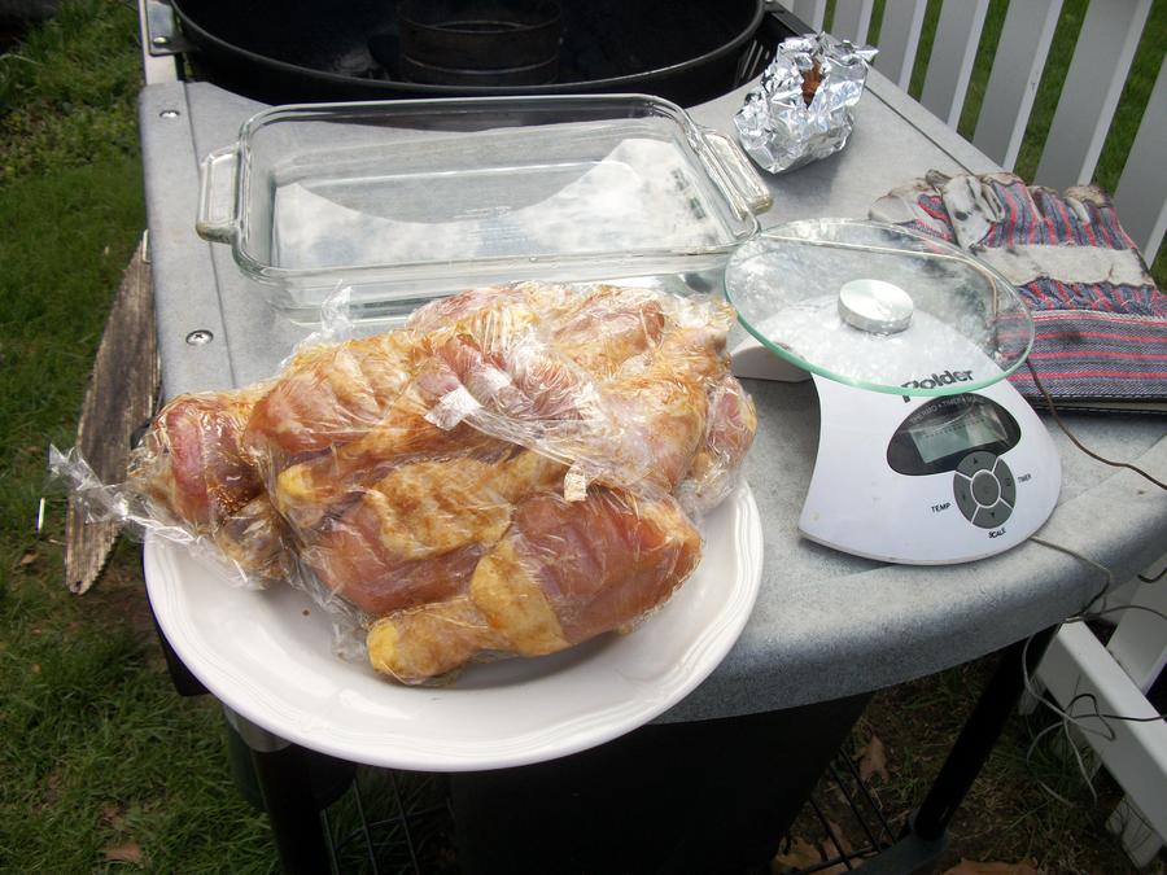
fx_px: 1079
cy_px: 438
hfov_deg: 56.8
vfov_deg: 44.2
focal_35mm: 32
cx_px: 584
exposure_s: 1/80
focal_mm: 5.7
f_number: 8.8
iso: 80
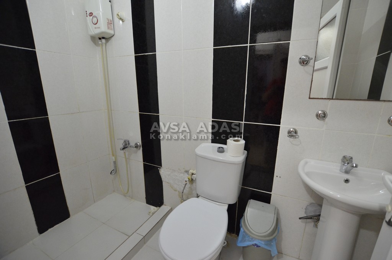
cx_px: 196
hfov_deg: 100.5
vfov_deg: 77.1
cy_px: 130
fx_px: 163
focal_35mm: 15
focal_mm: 10
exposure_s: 1/30
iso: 2500
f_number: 3.5
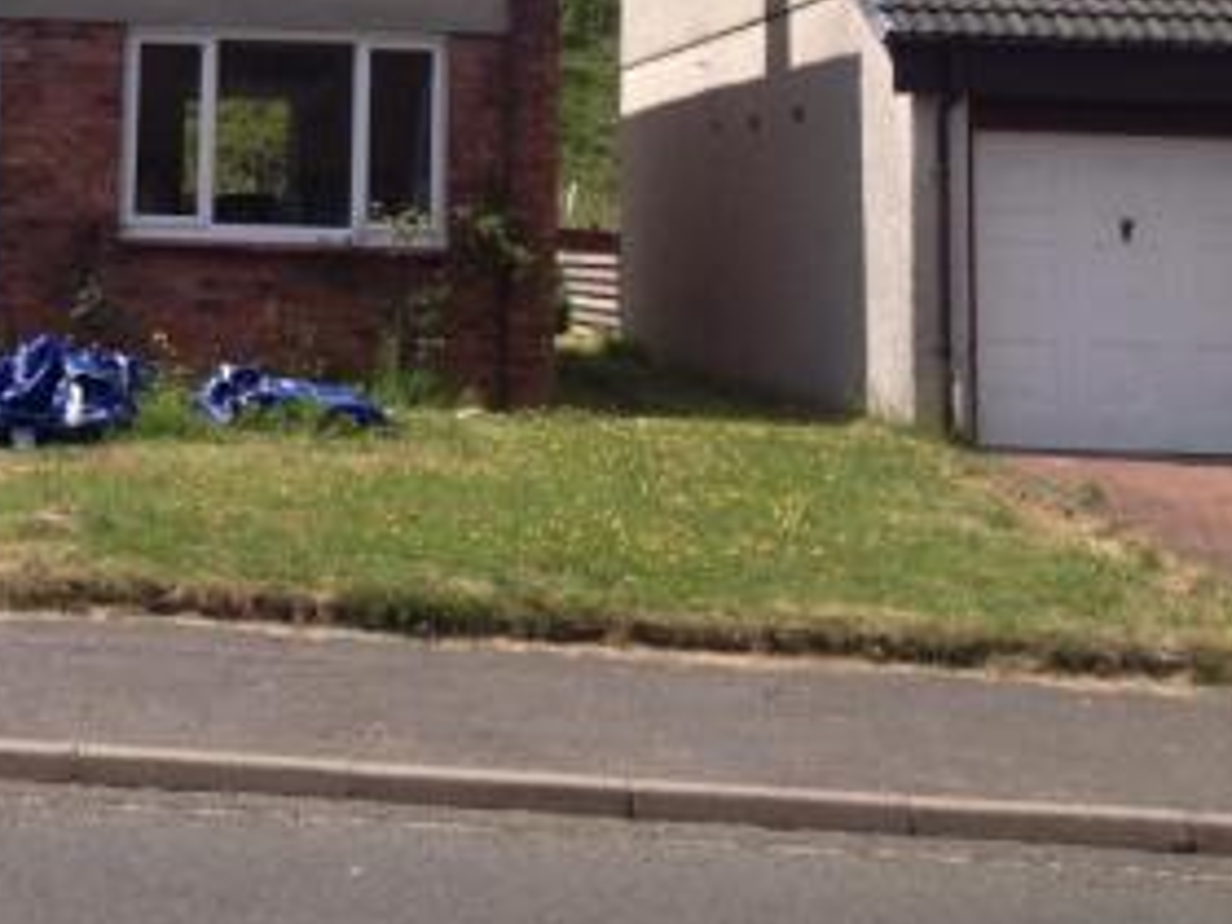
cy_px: -7
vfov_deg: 19.6
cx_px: 156
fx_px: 2598
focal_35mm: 73
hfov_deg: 25.9
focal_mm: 4.28
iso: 50
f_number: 2.4
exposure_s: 1/1453
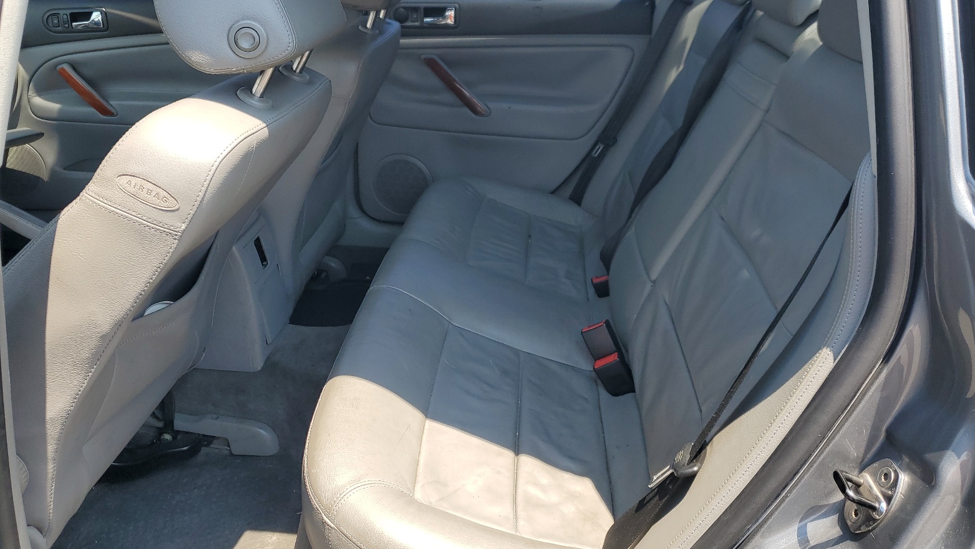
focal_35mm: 29
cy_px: 201
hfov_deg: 66.1
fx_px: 750
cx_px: 498
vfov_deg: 39.9
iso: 50
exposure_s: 1/769
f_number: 1.5
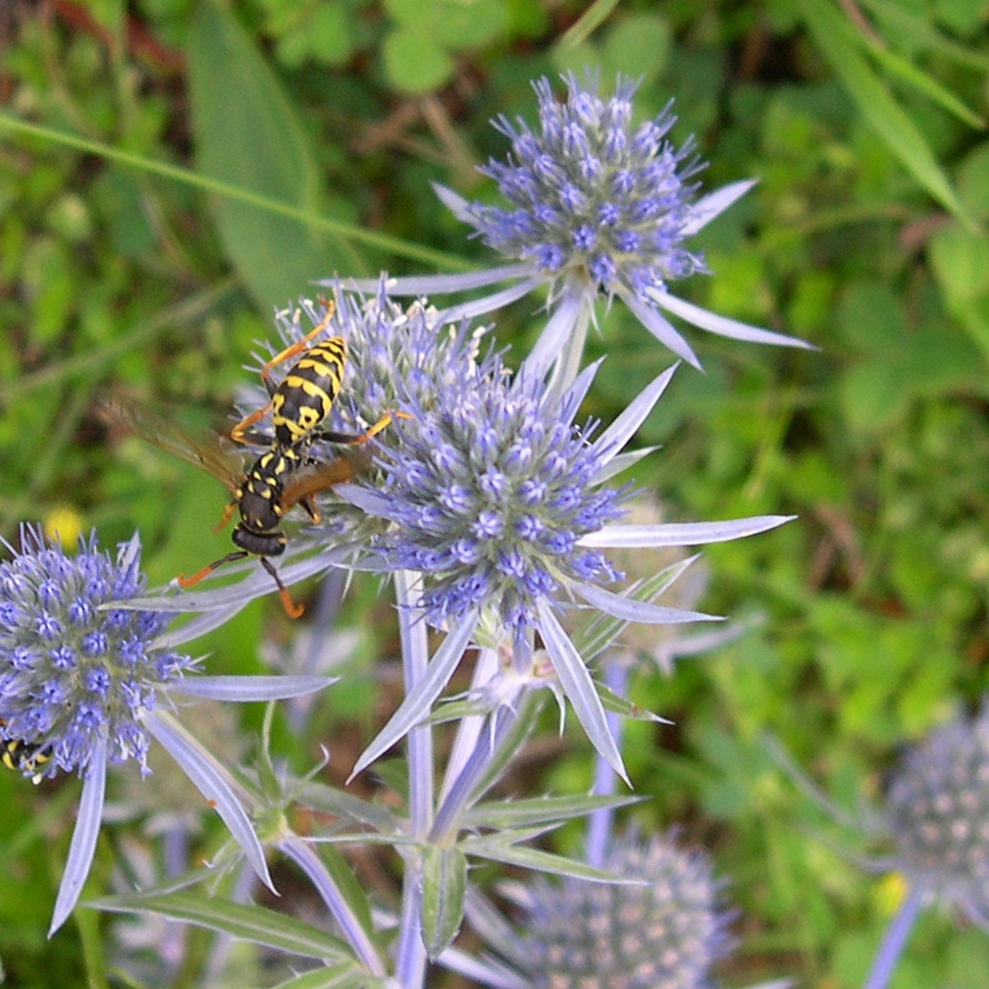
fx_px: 1455
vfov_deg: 37.6
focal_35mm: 45
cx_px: 431
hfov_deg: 37.5
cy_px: 494
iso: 100
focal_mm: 8
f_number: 2.8
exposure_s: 1/96
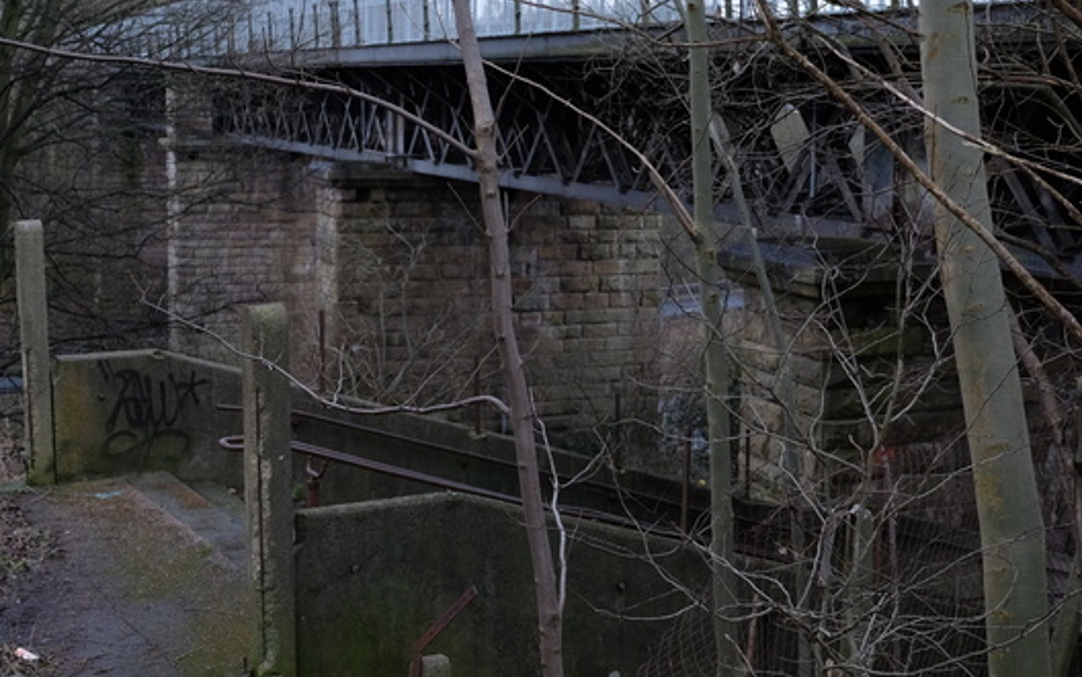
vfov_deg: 23.5
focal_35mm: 55
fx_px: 1622
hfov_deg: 36.7
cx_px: 670
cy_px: 267
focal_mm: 24.3
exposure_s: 1/180
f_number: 3.2
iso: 1000
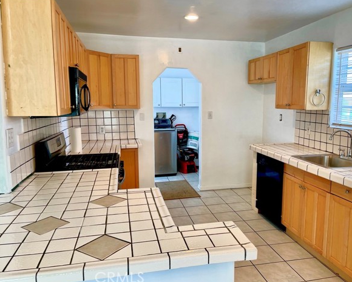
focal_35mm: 28
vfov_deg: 51.5
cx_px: 193
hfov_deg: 62.1
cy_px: 140
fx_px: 292
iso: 100
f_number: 1.6
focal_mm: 5.1
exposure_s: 1/120
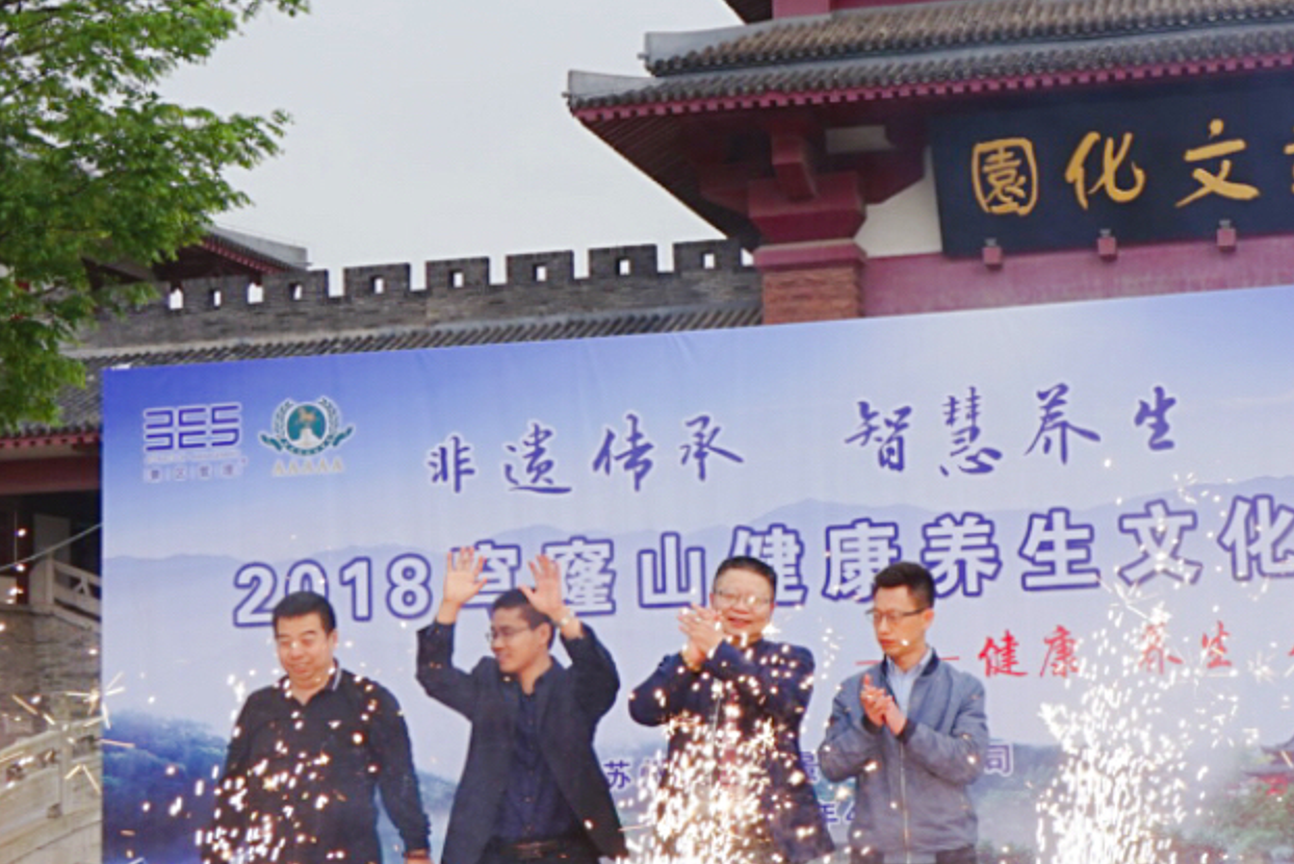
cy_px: 398
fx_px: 2337
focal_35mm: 65
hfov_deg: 30.8
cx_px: 830
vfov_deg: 20.9
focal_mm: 25
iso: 100
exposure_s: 1/200
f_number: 4
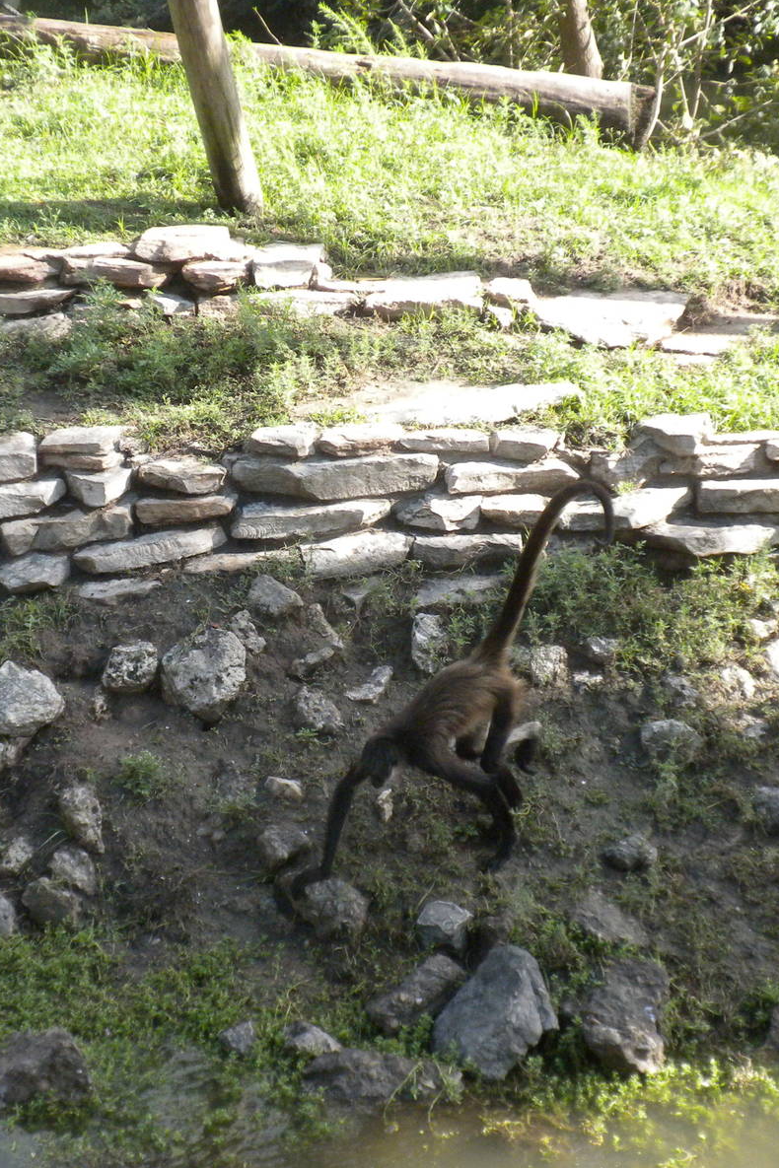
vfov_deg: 27.7
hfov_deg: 18.7
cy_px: 585
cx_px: 323
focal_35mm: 73
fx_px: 2369
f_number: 4.3
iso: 327
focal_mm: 9.1
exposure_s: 1/420
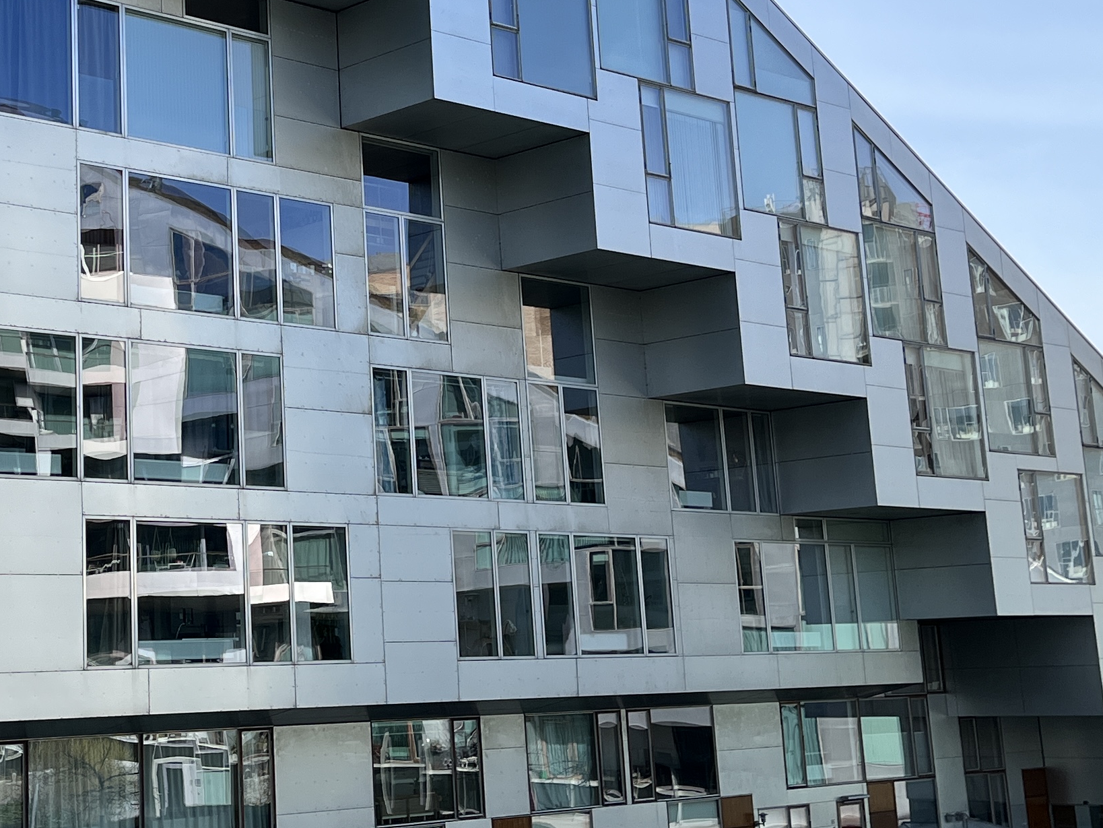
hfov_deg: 29.7
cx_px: 267
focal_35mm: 64
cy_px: 234
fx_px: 2040
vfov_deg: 22.8
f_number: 1.6
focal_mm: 5.1
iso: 50
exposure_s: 1/2358
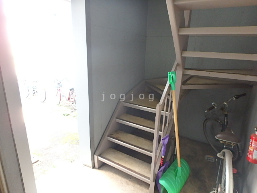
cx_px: 128
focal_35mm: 21
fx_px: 156
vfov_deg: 63.4
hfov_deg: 79.0
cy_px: 96
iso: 500
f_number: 3.5
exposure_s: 1/30
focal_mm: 3.7
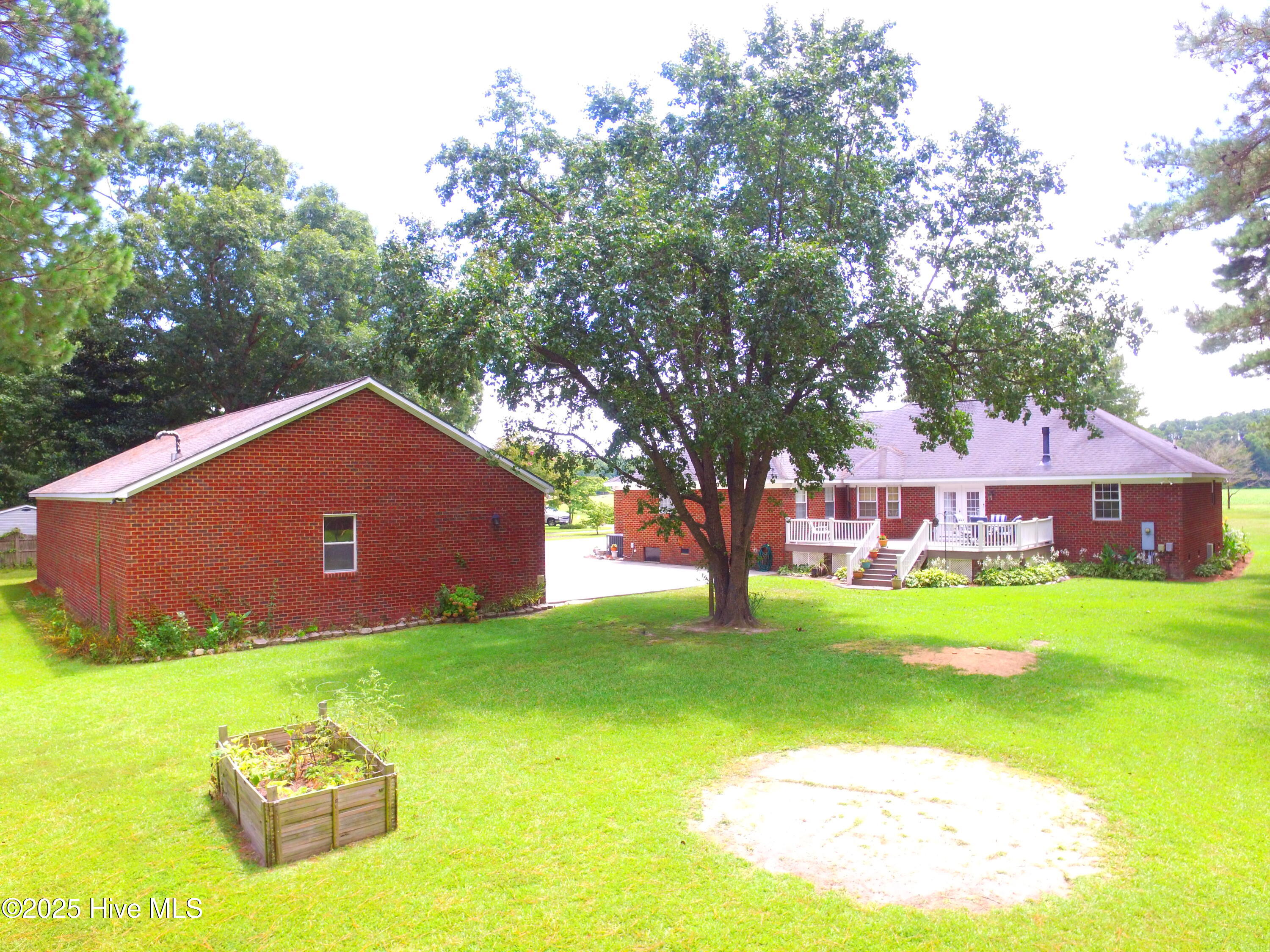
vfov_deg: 66.0
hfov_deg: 81.7
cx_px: 635
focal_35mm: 20
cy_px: 476
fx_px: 734
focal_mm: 3.61
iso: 100
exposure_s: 1/213
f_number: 2.8
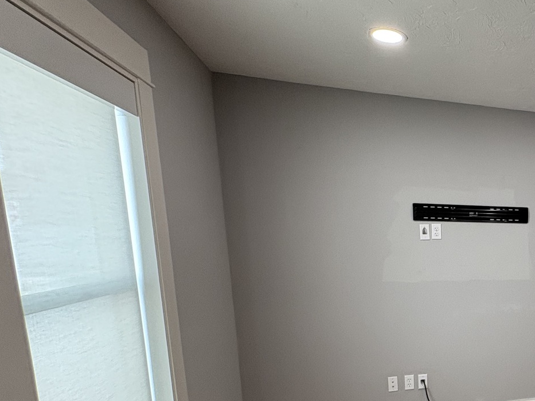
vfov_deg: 44.8
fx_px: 464
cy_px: 312
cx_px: 541
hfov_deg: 48.7
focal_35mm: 30
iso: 200
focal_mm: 2.22
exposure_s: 1/120
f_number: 2.2
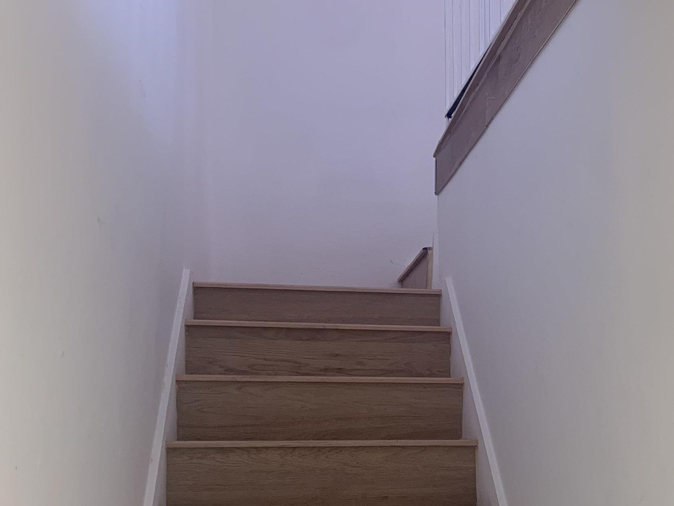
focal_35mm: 48
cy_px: 406
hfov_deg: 38.0
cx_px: 553
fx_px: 935
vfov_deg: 29.6
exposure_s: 1/87
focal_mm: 4.25
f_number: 1.8
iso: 100
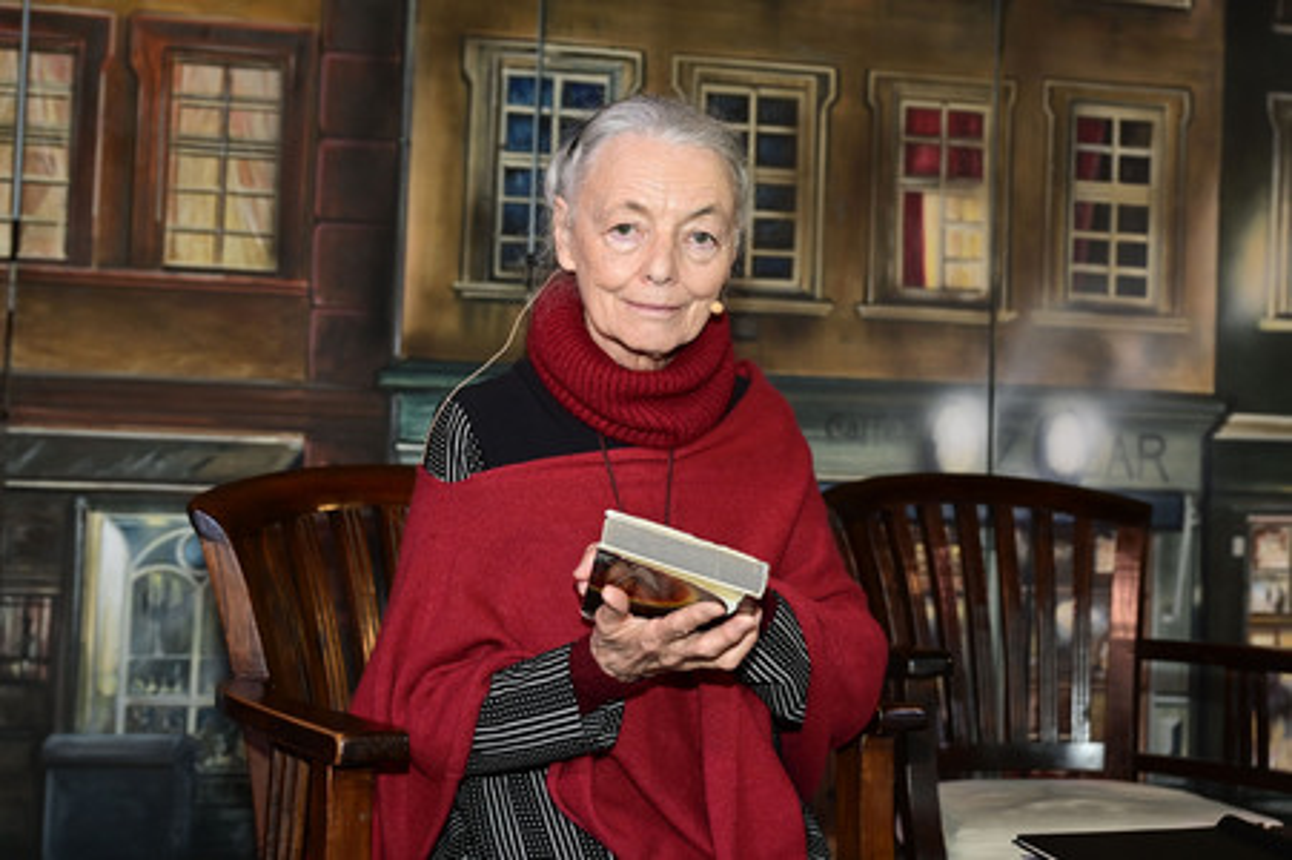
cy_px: 430
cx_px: 646
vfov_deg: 30.5
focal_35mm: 44
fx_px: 1578
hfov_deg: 44.5
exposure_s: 1/200
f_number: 5
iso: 1250
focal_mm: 44
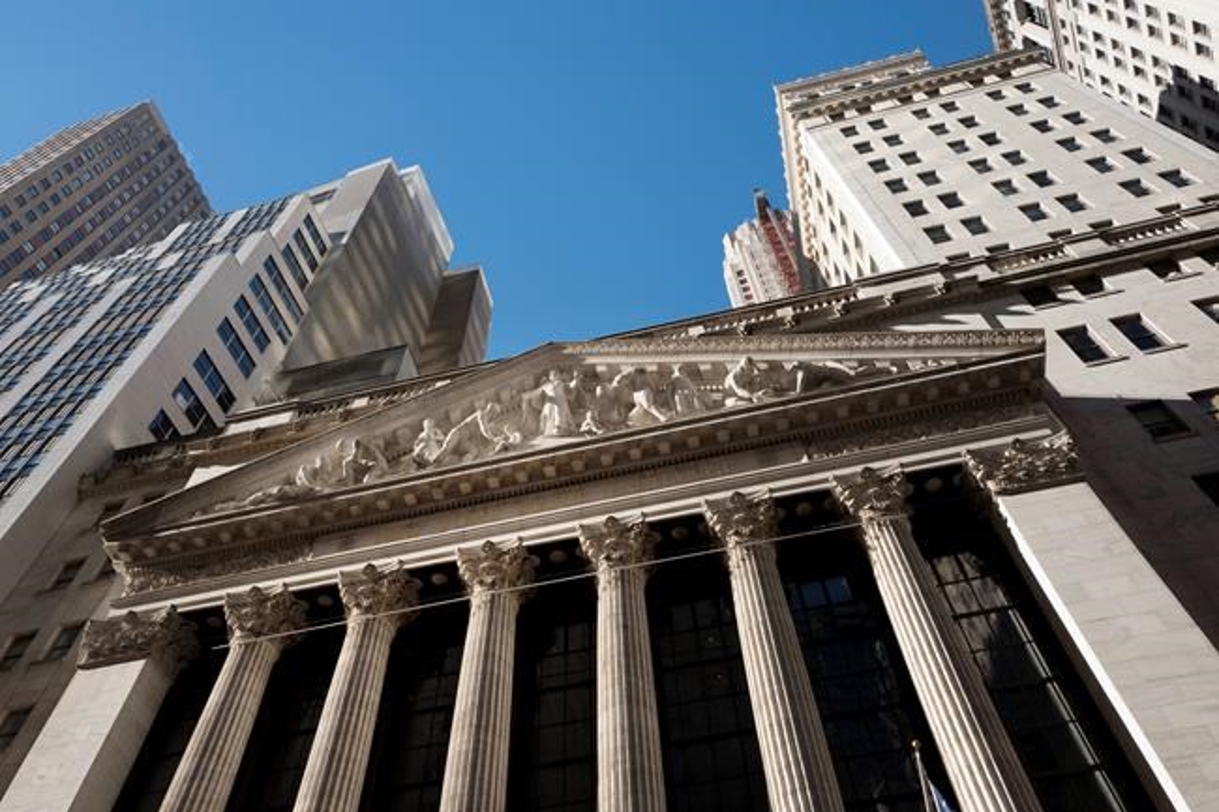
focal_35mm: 28
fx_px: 948
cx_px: 610
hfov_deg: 65.5
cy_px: 406
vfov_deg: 46.4
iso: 800
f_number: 8
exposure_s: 1/1600
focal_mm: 28
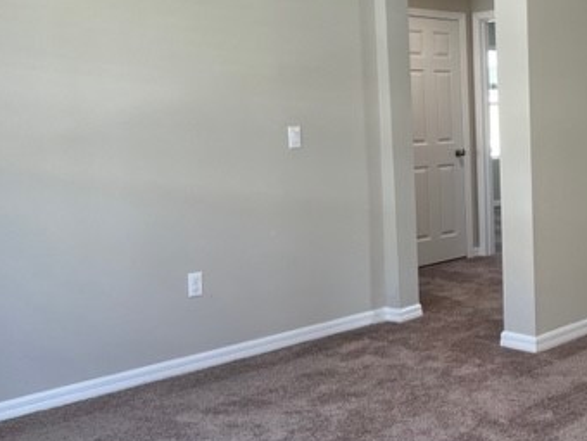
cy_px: 159
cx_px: 516
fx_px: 831
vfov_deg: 29.5
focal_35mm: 49
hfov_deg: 36.7
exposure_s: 1/120
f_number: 1.5
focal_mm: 5.7
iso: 80
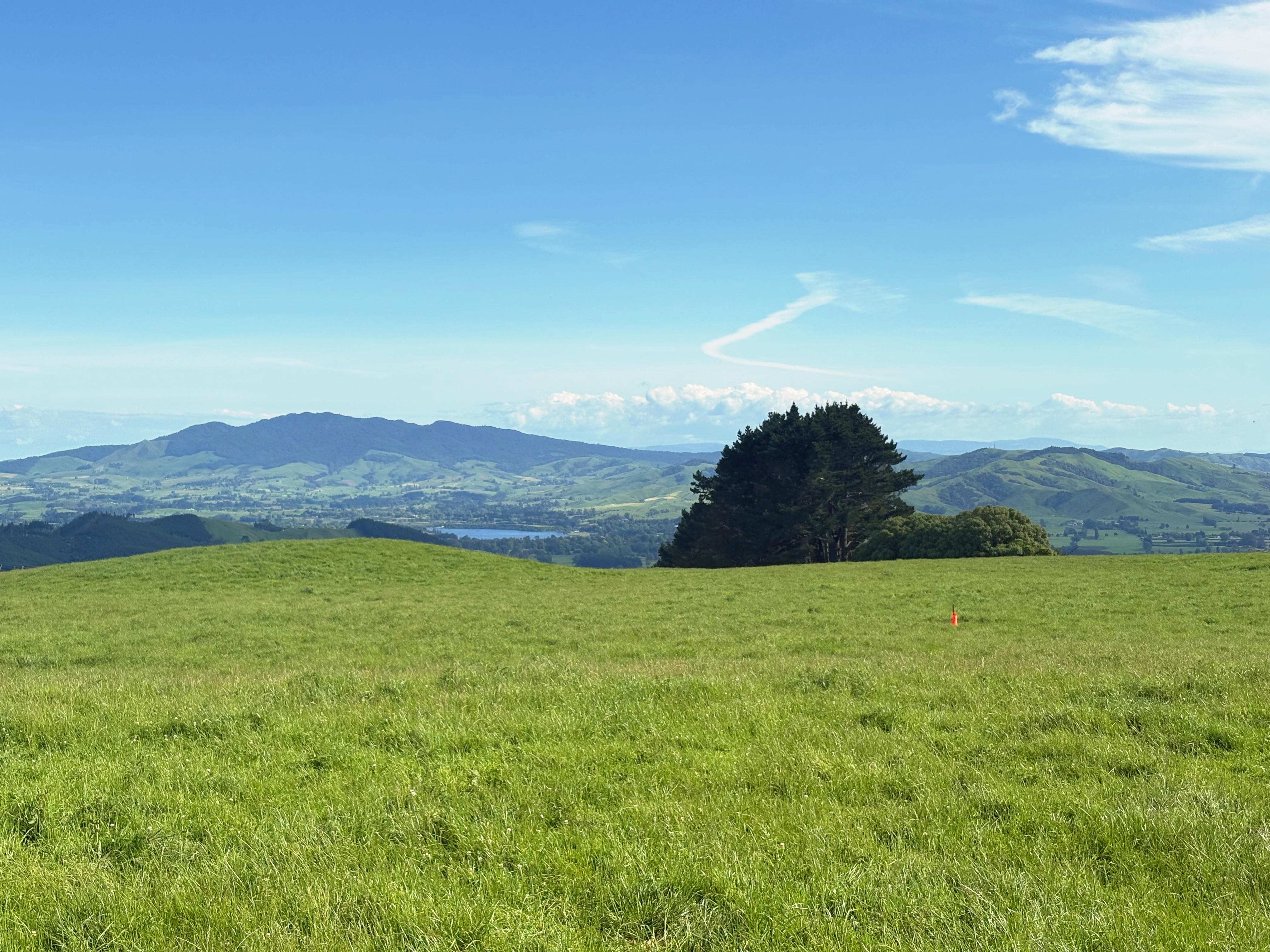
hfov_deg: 36.8
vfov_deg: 28.0
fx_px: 1908
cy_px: 476
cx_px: 635
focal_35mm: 52
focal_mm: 5.96
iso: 32
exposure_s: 1/3831
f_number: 1.6
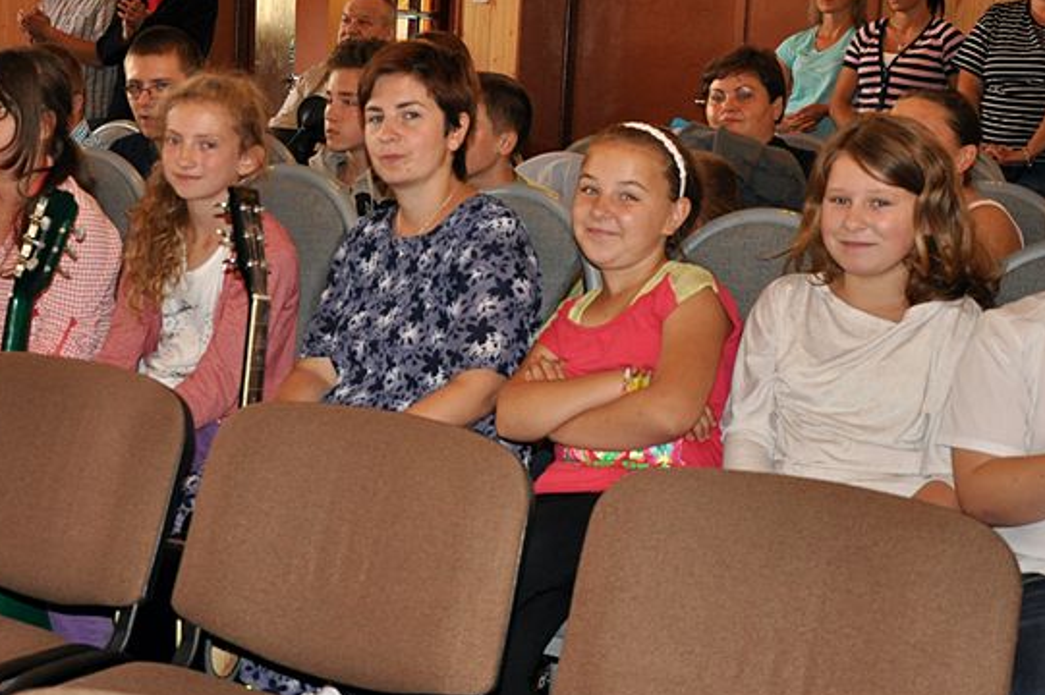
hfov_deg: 30.3
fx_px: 1915
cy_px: 310
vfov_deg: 20.6
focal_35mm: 66
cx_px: 359
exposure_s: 1/60
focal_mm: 28
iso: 800
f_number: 4
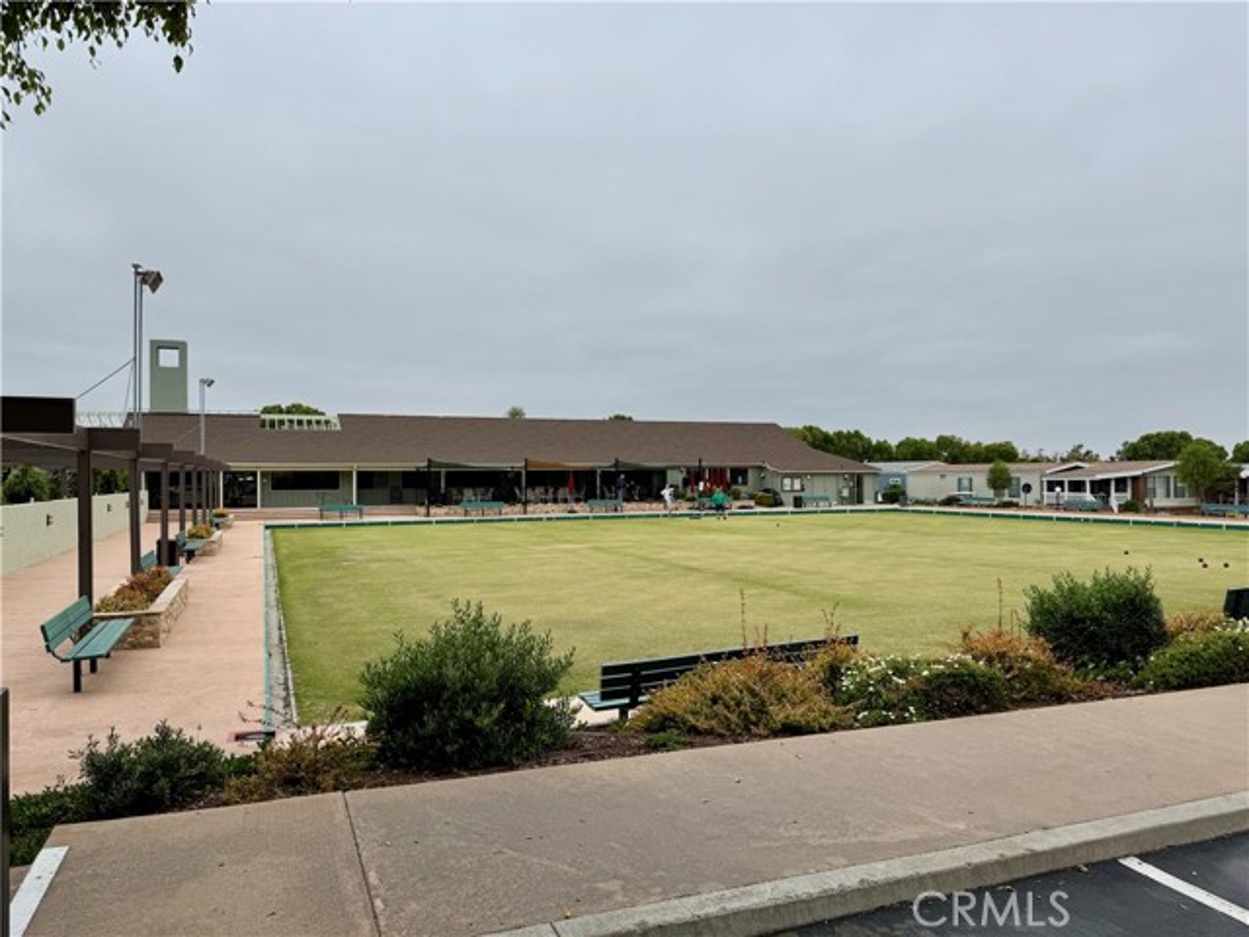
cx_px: 624
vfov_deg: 56.8
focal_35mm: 24
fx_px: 866
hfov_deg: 71.6
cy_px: 468
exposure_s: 1/4310
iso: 80
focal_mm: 6.76
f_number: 1.78
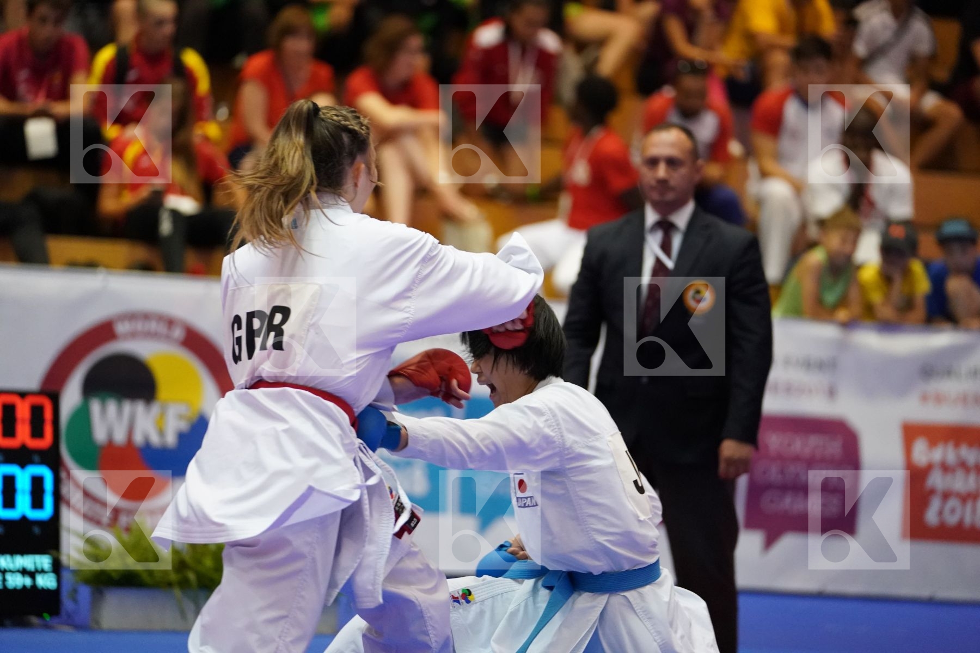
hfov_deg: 12.3
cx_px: 490
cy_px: 326
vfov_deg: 8.2
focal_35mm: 167
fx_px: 4546
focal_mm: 167
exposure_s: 1/800
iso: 6400
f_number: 2.8
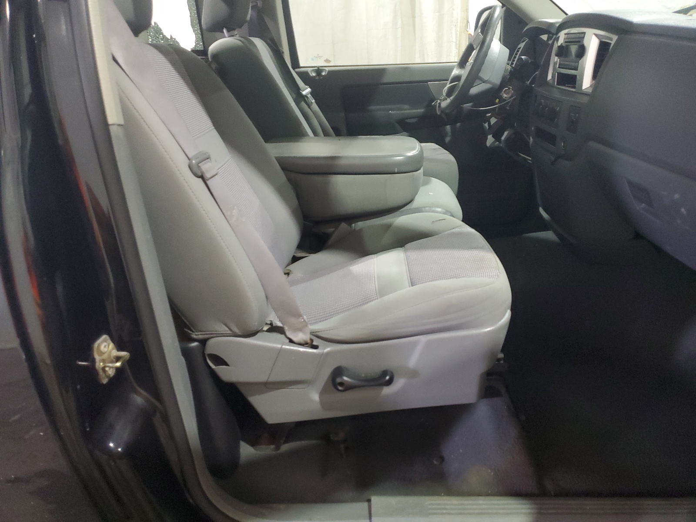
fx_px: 523
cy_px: 261
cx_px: 348
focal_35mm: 26
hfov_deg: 67.3
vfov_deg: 53.1
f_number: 1.5
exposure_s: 1/40
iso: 312
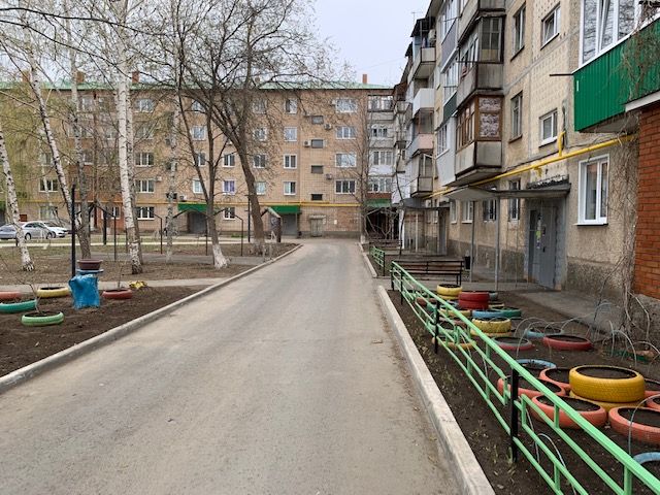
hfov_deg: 67.3
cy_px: 248
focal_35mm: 26
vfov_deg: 53.1
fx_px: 496
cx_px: 330
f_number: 1.8
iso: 25
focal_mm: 4.25
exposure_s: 1/871
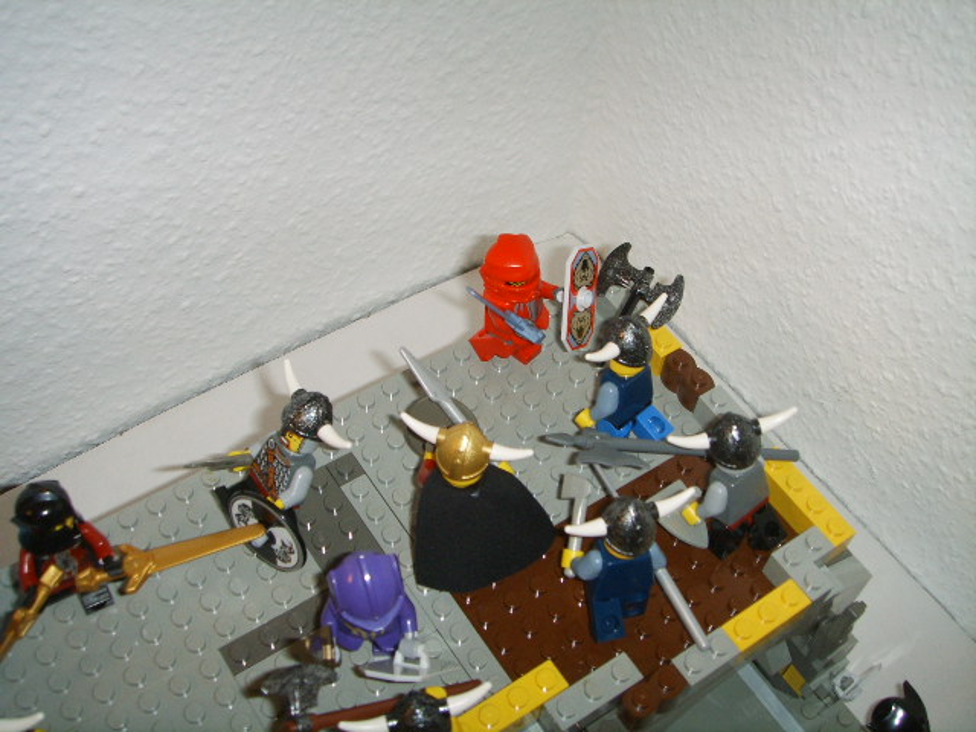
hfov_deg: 47.9
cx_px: 488
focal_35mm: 39
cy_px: 366
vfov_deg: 36.8
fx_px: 1100
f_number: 3.5
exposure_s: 1/45
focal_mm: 6.6
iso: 100
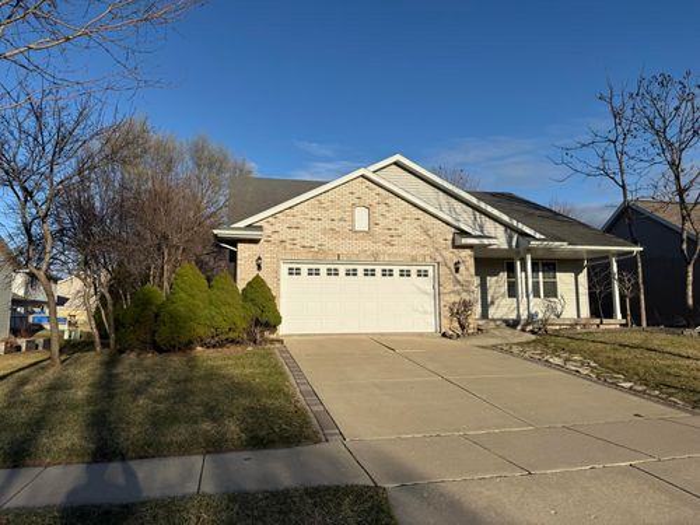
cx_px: 350
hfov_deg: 71.6
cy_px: 262
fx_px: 485
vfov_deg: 56.8
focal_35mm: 24
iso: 80
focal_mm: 6.76
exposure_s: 1/6711
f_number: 1.78
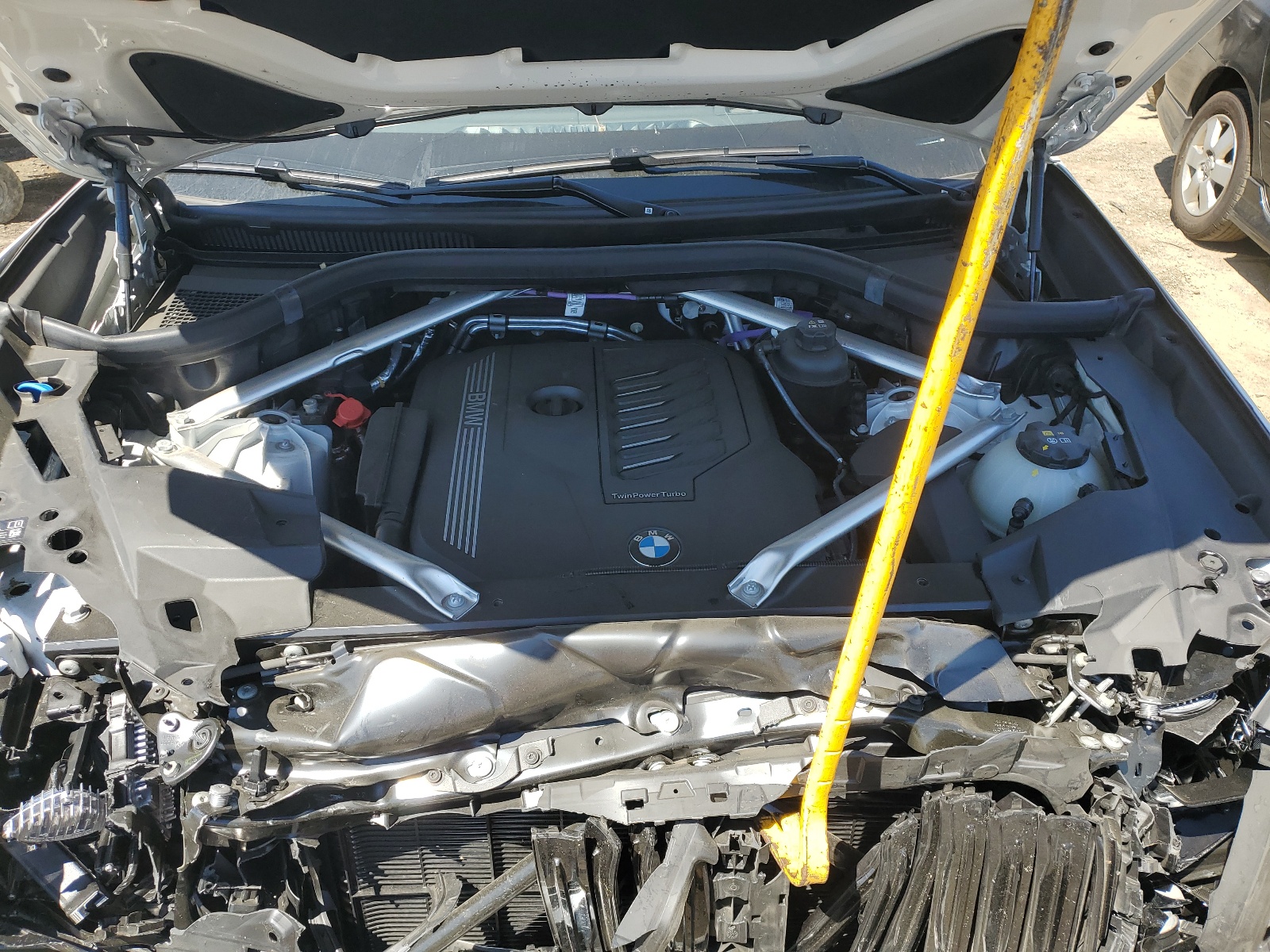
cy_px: 476
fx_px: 954
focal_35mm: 26
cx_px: 635
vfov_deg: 53.1
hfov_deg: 67.3
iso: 50
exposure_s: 1/1000
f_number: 1.5
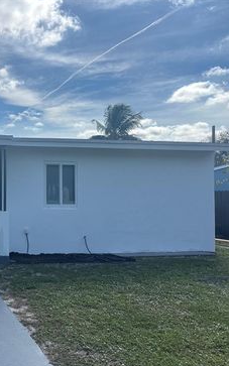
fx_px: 349
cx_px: -10
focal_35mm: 35
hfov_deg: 32.7
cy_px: 187
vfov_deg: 55.3
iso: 80
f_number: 1.78
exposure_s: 1/6211
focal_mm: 6.86
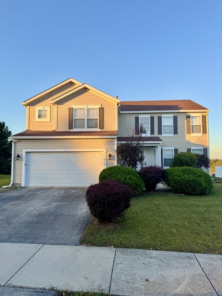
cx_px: 111
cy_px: 148
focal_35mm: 24
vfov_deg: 71.6
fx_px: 205
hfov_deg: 56.8
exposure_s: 1/822
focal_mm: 6.76
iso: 80
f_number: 1.78
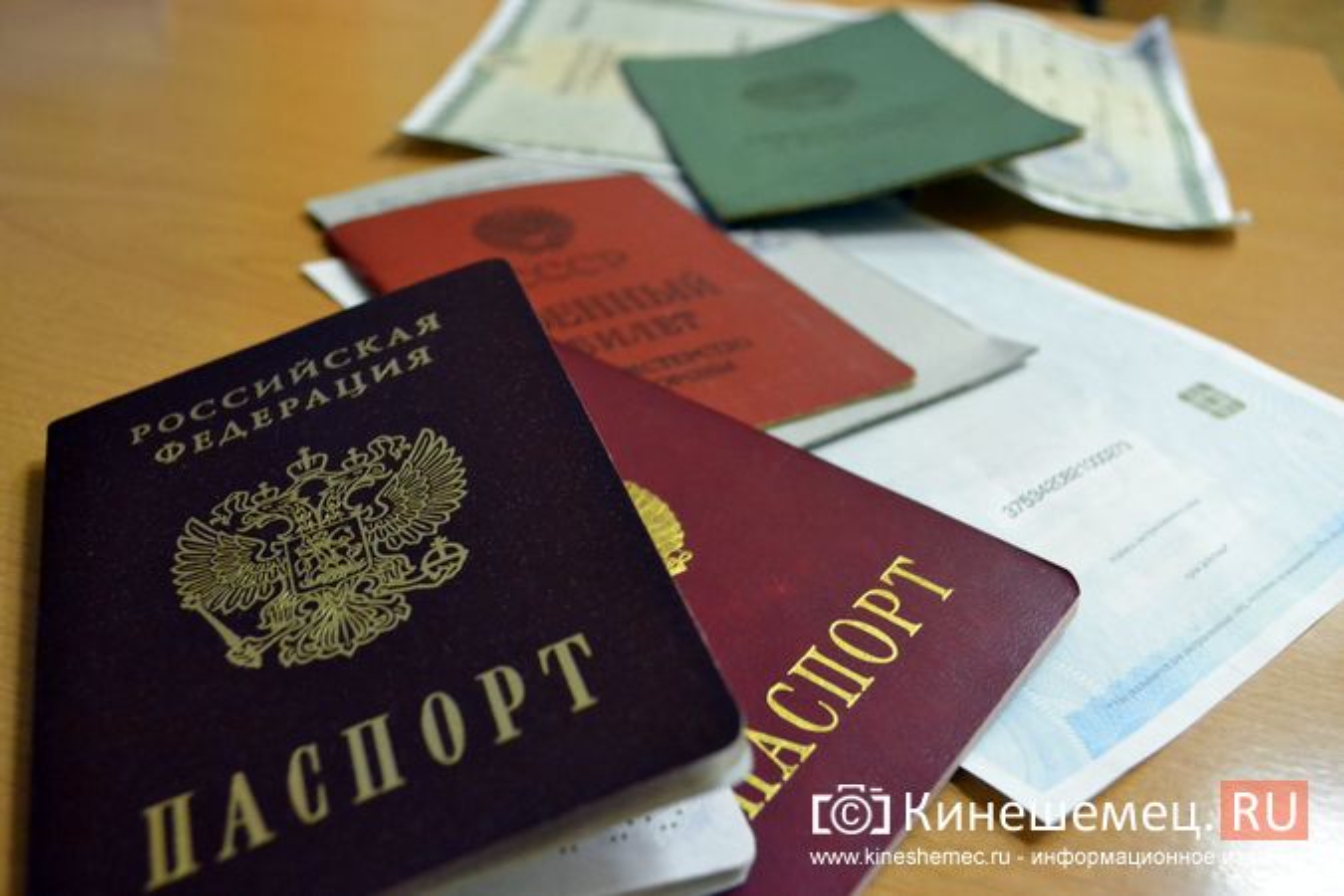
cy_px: 448
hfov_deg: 53.1
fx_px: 1344
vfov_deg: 36.9
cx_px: 672
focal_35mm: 36
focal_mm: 24
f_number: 5
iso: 3200
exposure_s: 1/60
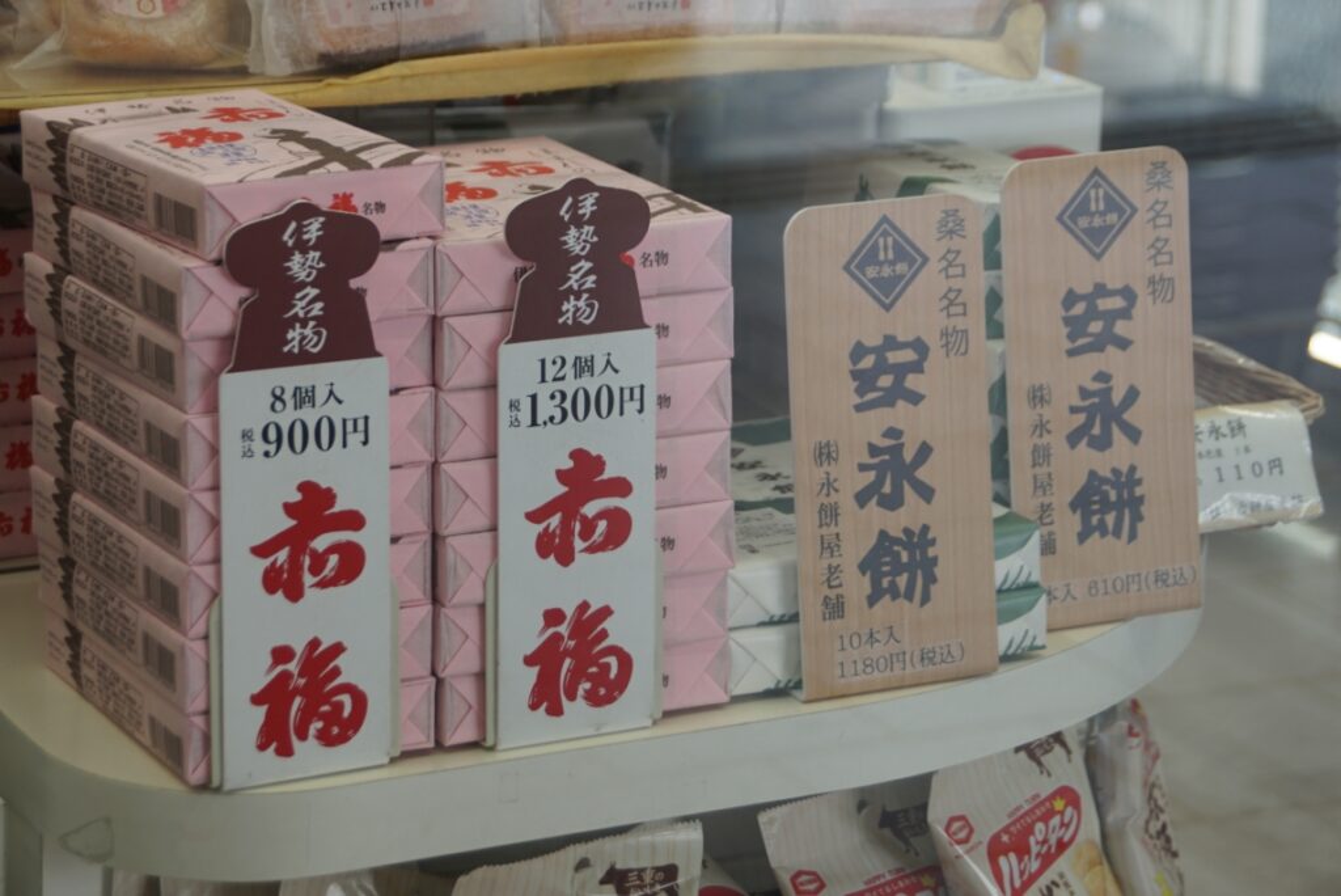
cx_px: 670
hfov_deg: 17.1
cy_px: 448
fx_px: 4472
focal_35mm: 120
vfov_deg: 11.4
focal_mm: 80
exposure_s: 1/125
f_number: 5.6
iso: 125
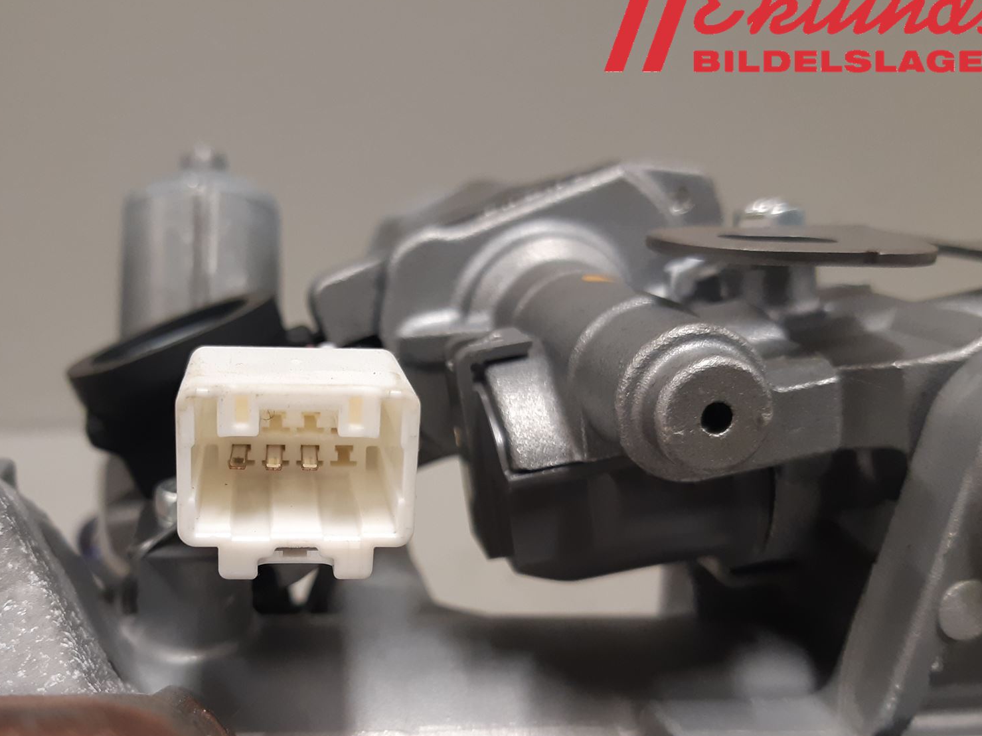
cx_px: 332
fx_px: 1021
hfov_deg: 50.5
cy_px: 469
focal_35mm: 36
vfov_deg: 39.3
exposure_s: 1/50
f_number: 1.7
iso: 160
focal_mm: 3.93
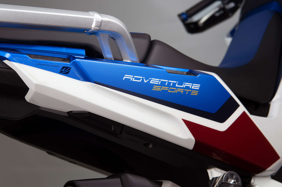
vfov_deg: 39.9
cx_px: 141
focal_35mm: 33
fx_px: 258
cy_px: 94
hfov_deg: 57.3
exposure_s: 1/13
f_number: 5.6
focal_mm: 22
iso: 200
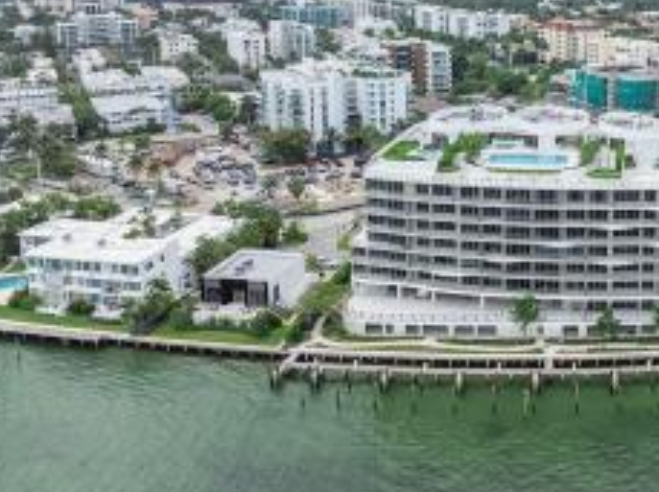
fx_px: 798
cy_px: 92
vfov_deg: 33.2
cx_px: 560
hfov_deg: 42.1
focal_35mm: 42
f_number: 2.8
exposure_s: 1/2500
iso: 110
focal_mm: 12.29
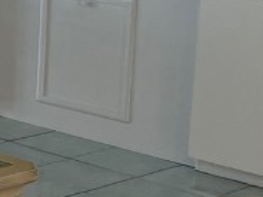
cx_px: -299
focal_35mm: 145
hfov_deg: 11.8
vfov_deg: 10.2
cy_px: 64
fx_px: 1102
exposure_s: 1/371
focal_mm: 4.2
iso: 32
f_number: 1.6
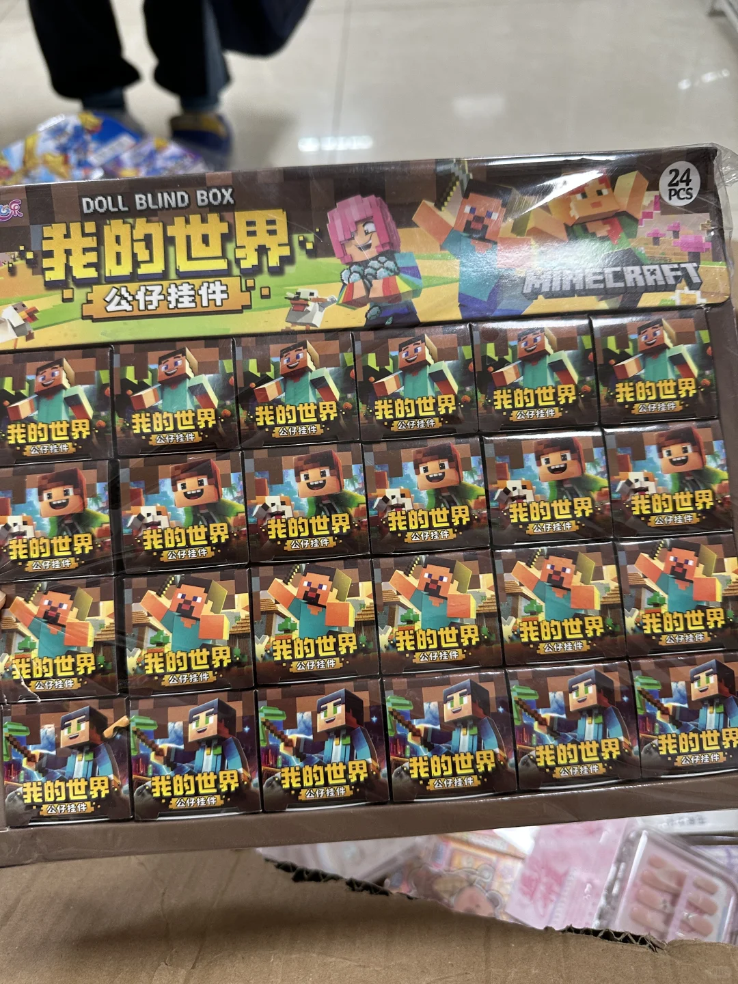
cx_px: 369
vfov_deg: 71.6
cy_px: 492
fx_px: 682
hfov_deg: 56.8
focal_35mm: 24
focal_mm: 6.86
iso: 160
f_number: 1.78
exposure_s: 1/50
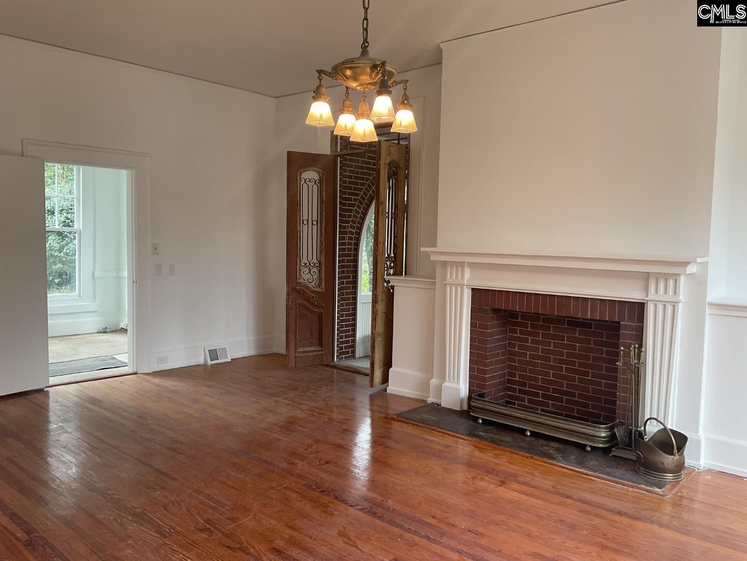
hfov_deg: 61.7
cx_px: 374
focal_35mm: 29
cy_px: 280
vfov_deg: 48.2
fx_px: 626
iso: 50
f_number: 1.8
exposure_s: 1/60
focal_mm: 3
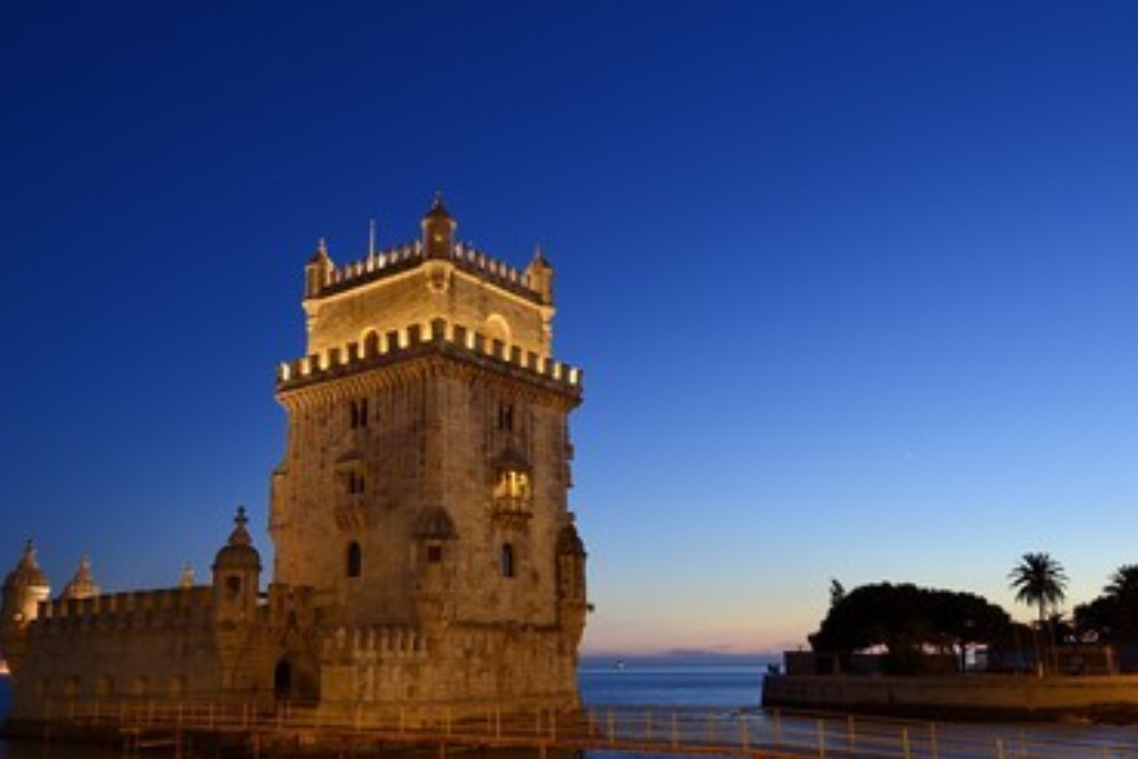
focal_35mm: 33
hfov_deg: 57.1
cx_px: 518
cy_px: 420
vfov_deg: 39.9
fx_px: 1043
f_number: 9
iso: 640
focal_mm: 29
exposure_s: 1.3
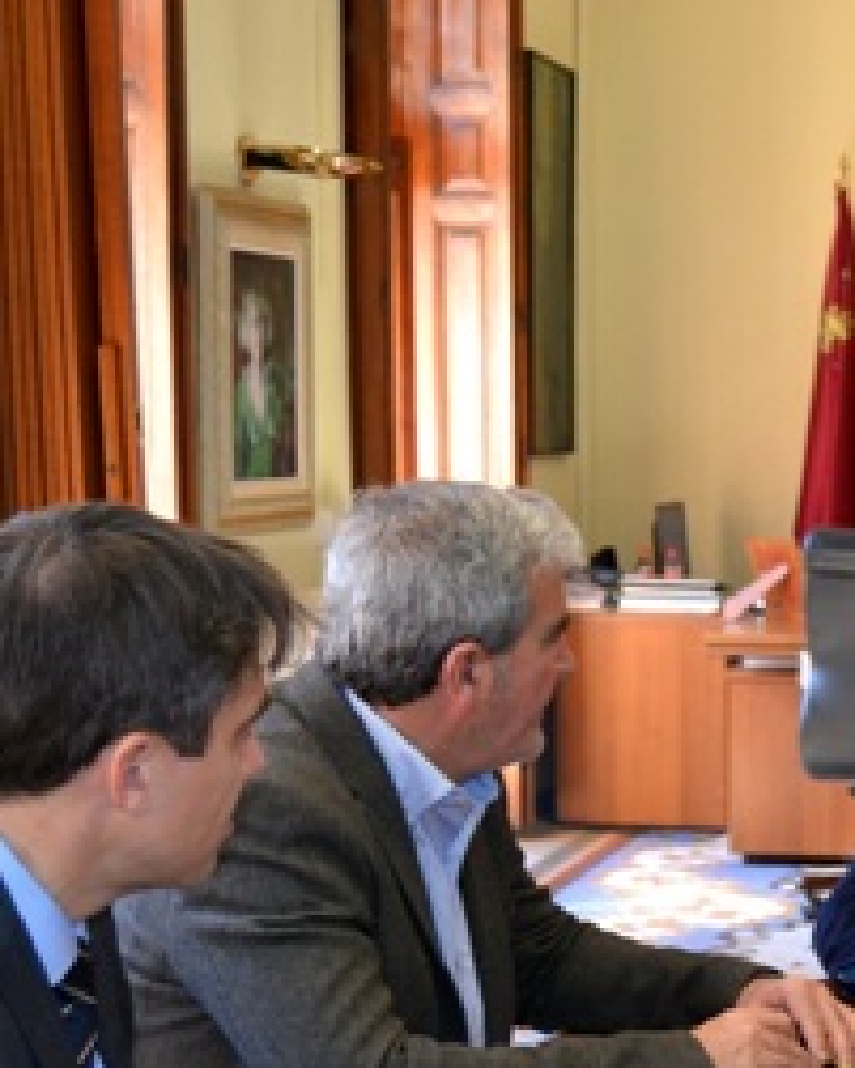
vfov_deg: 23.7
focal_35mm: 79
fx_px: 2497
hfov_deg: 18.3
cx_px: 1063
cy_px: 898
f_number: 3.5
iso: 640
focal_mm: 22
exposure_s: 1/60
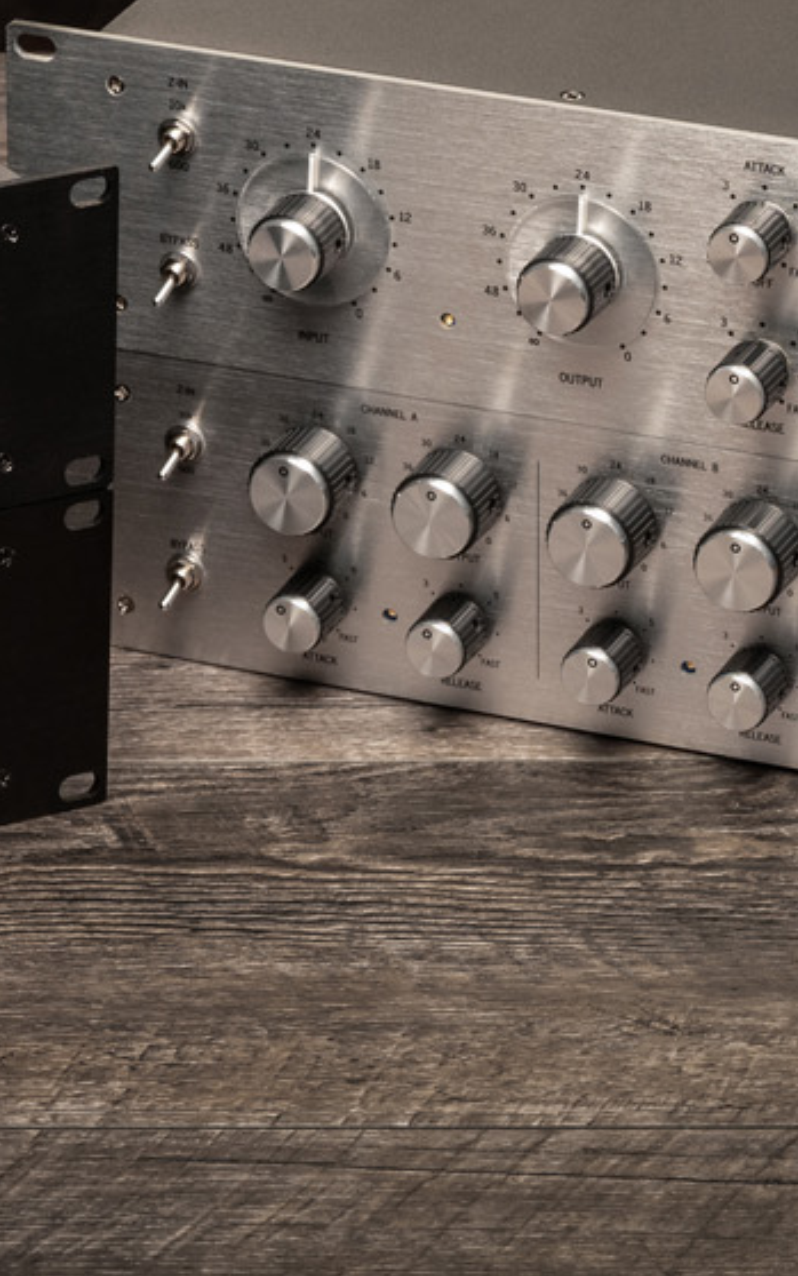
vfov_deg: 8.2
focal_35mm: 256
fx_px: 8903
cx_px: 2
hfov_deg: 5.1
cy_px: 450
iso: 400
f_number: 10
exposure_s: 1/10
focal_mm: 80
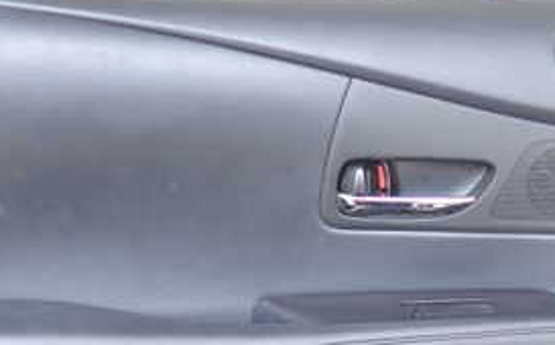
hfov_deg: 29.4
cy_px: 315
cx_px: 279
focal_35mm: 70
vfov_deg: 18.2
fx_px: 1058
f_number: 2.3
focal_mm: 5.4
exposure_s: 1/60
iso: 125
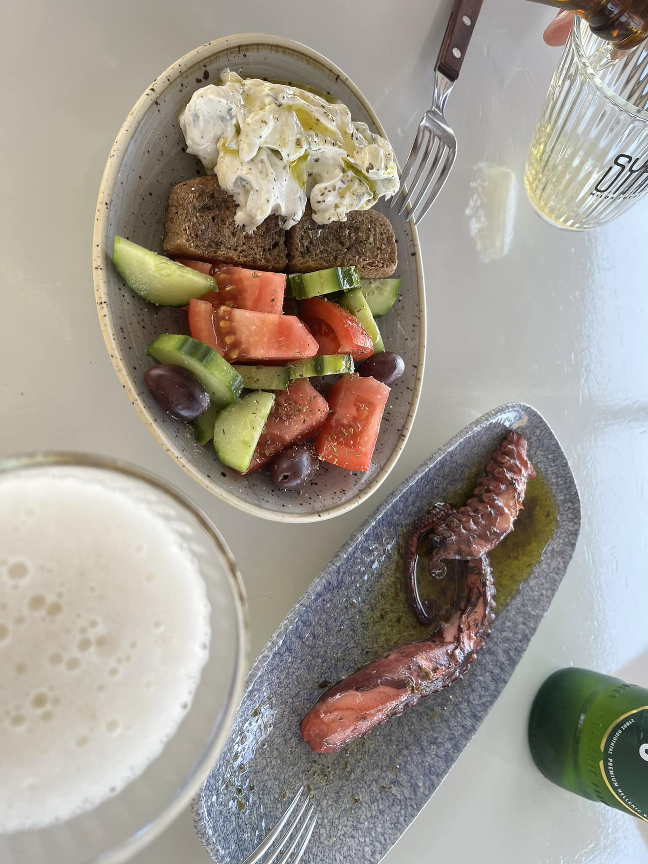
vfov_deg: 67.3
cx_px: 324
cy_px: 432
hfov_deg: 53.1
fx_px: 649
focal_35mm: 26
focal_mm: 5.1
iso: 50
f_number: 1.6
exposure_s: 1/302
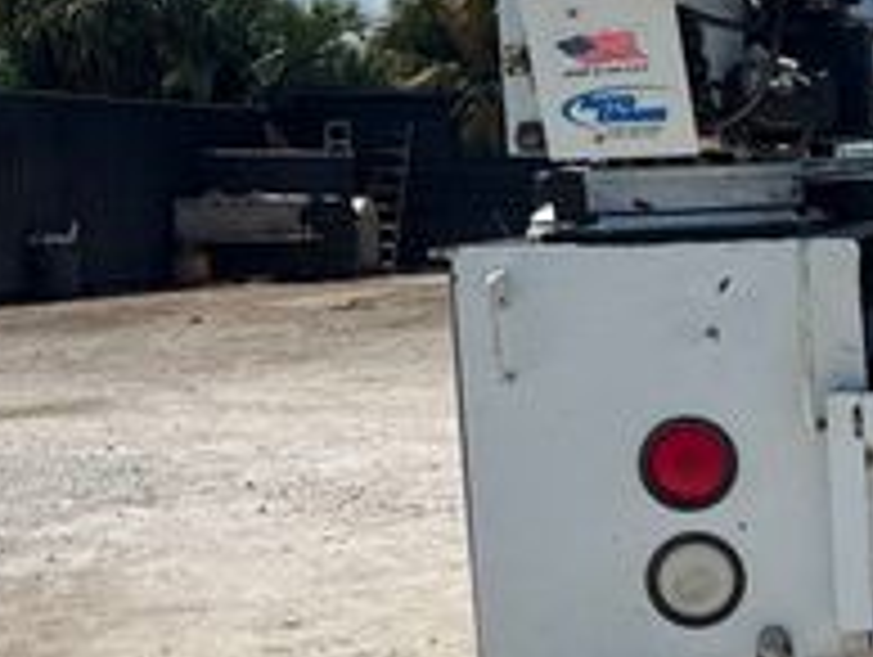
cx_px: 1224
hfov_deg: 21.6
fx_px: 1995
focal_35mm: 79
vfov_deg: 18.7
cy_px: 374
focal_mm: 6.76
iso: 80
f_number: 1.78
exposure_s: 1/8130
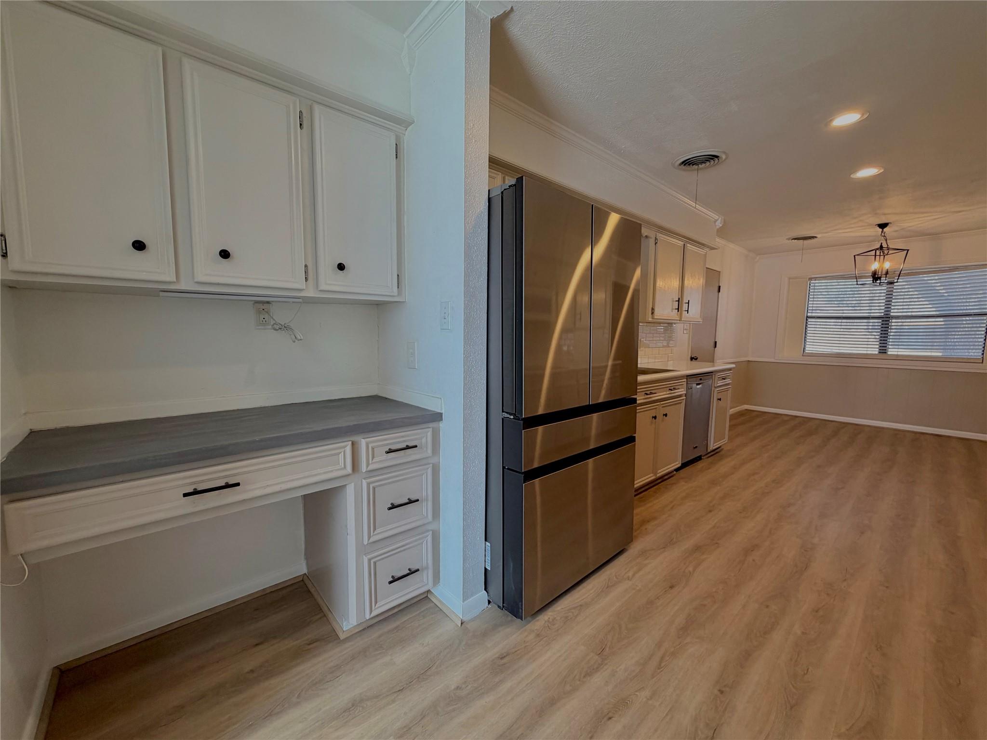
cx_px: 494
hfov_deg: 102.1
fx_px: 399
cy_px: 370
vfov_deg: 85.7
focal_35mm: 14
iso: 250
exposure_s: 1/120
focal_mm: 2.22
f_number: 2.2
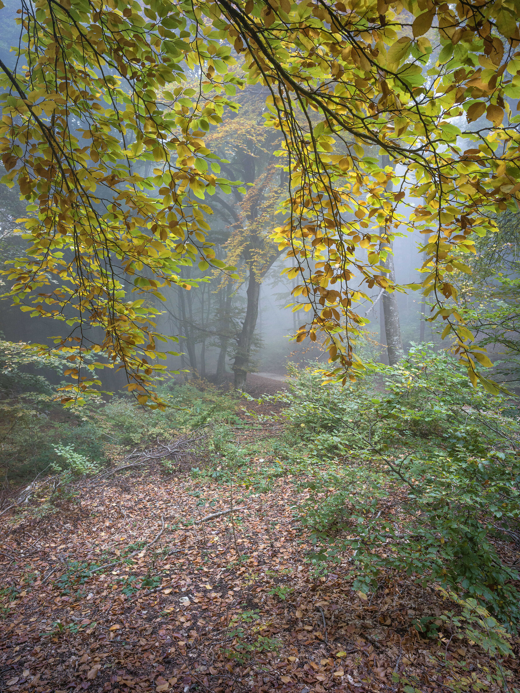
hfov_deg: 61.1
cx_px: 260
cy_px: 346
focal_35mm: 22
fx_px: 441
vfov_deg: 76.4
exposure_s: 1/60
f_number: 9.5
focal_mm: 28
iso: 3200
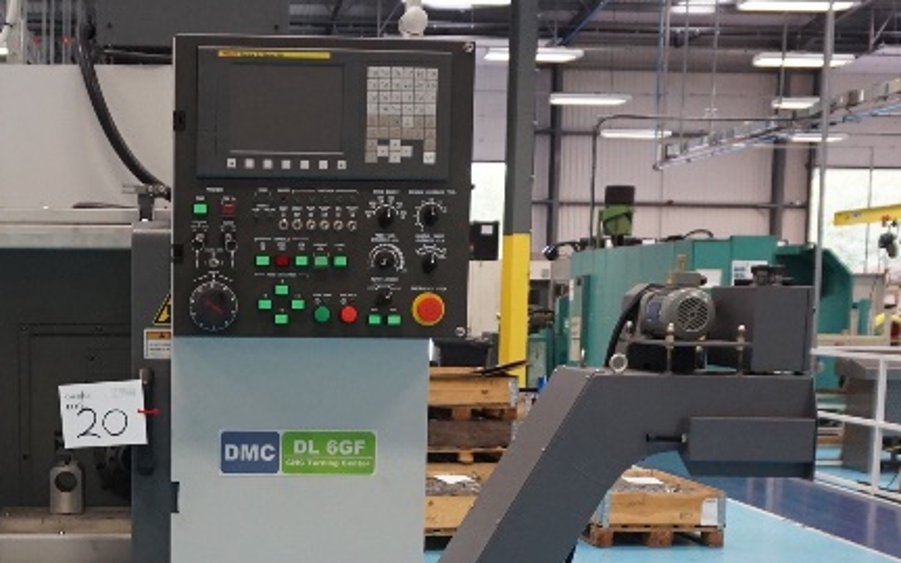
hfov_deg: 34.2
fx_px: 1424
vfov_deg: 21.9
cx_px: 206
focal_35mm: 58
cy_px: 504
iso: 1000
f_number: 4
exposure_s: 1/160
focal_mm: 16
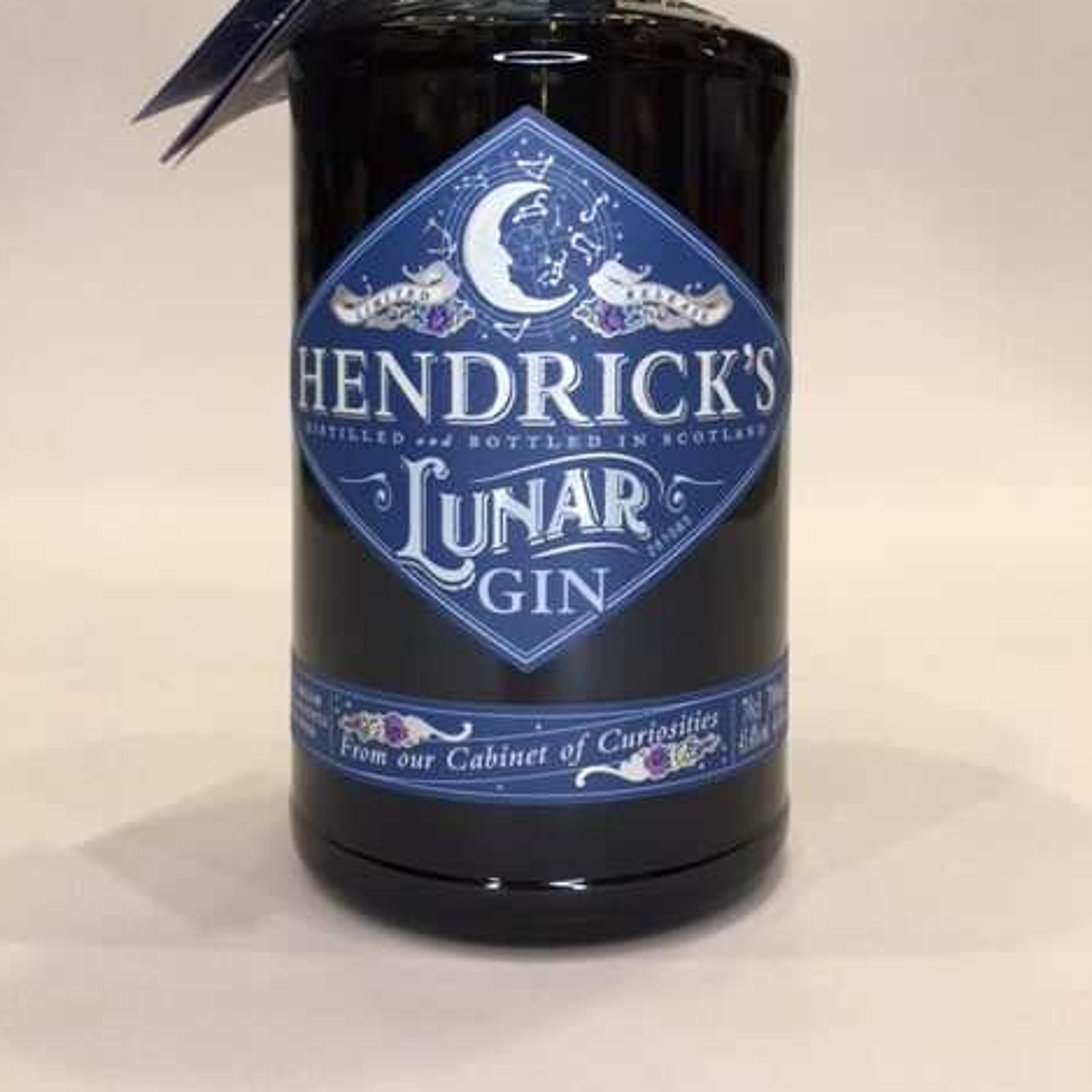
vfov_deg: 46.4
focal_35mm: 35
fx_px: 1249
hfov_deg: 47.2
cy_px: 356
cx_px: 549
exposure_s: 1/33
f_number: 2.2
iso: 64
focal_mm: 4.15
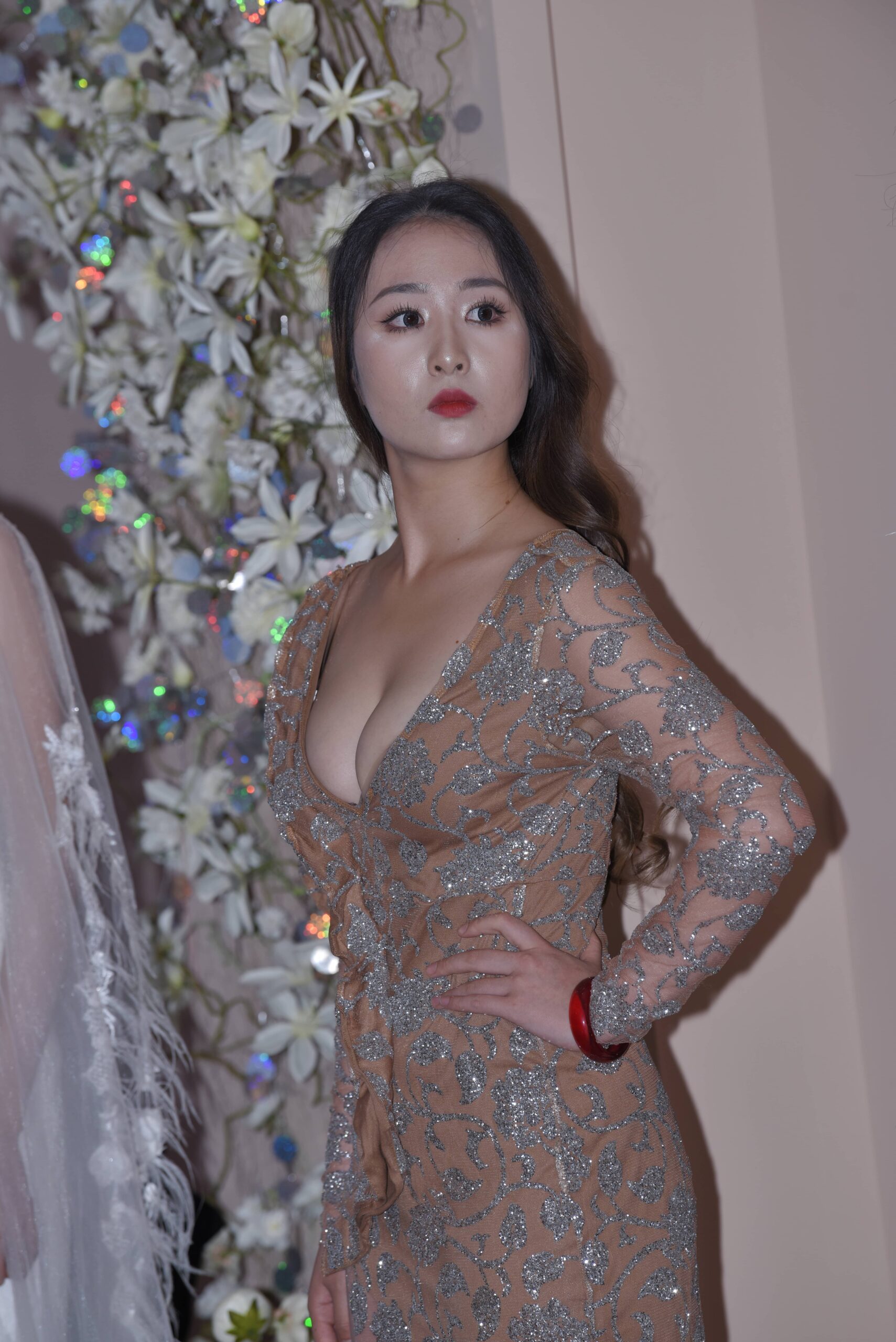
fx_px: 7459
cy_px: 671
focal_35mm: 200
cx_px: 448
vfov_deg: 10.3
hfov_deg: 6.9
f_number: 5
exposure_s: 1/250
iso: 200
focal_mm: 200
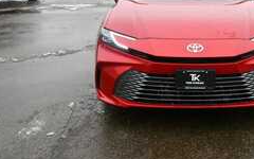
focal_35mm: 51
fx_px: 353
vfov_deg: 25.0
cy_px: 34
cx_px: 190
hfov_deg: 38.5
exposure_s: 1/250
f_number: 6.3
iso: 200
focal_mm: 20
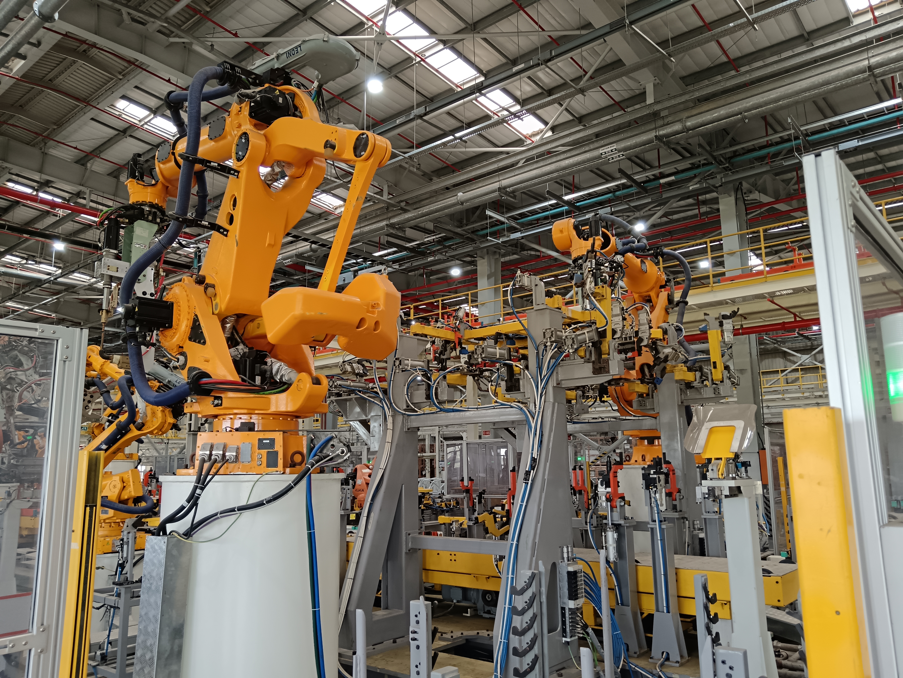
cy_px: 339
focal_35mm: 27
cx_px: 452
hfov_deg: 65.3
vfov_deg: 51.4
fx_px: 704
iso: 464
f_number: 1.9
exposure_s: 1/50
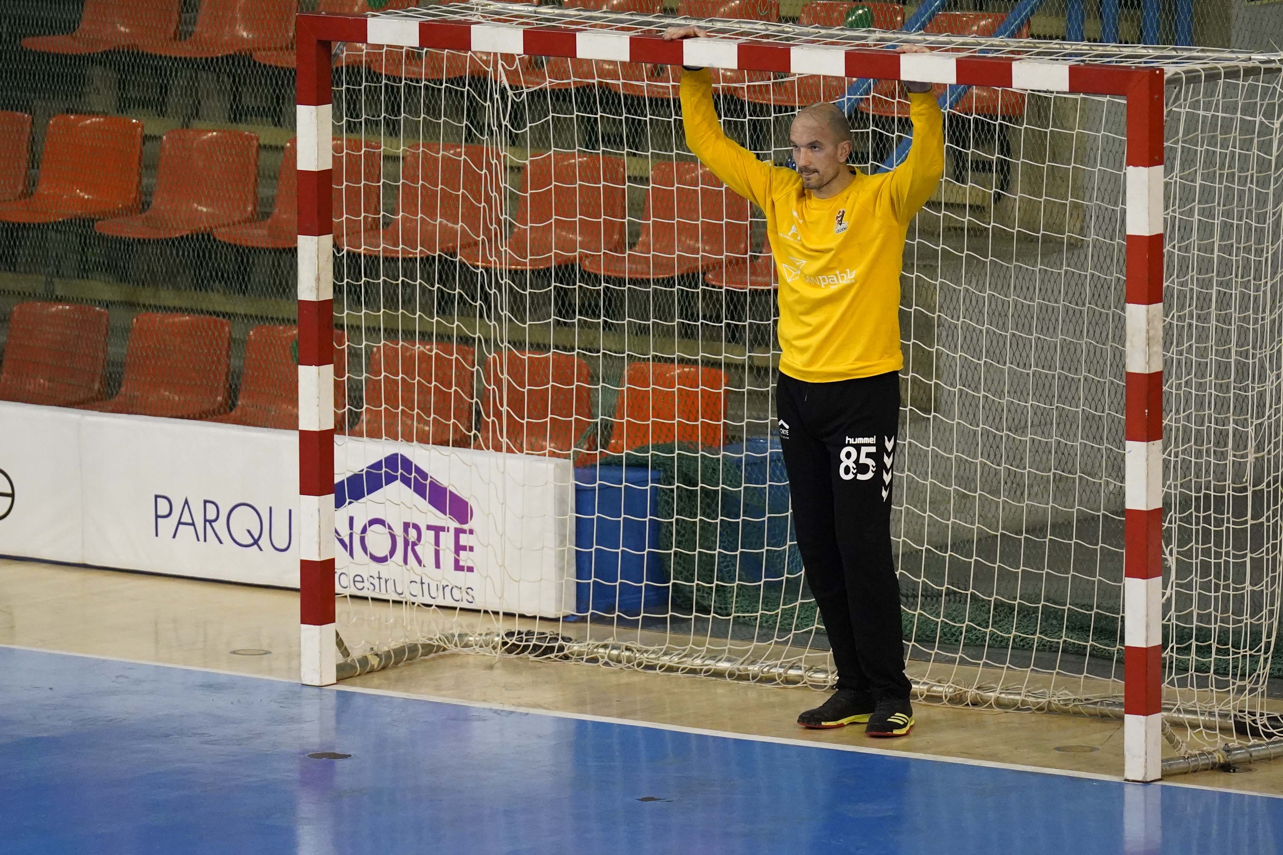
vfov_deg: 4.6
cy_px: 428
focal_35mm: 300
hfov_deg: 6.9
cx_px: 642
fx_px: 10691
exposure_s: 1/2000
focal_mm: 200
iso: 8000
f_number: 2.8
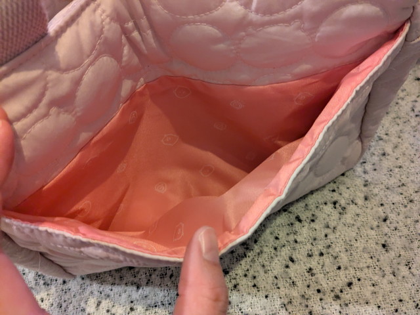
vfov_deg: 51.4
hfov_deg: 65.3
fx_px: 328
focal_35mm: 27
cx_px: 210
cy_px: 158
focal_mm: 4.38
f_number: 1.73
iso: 516
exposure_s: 1/25
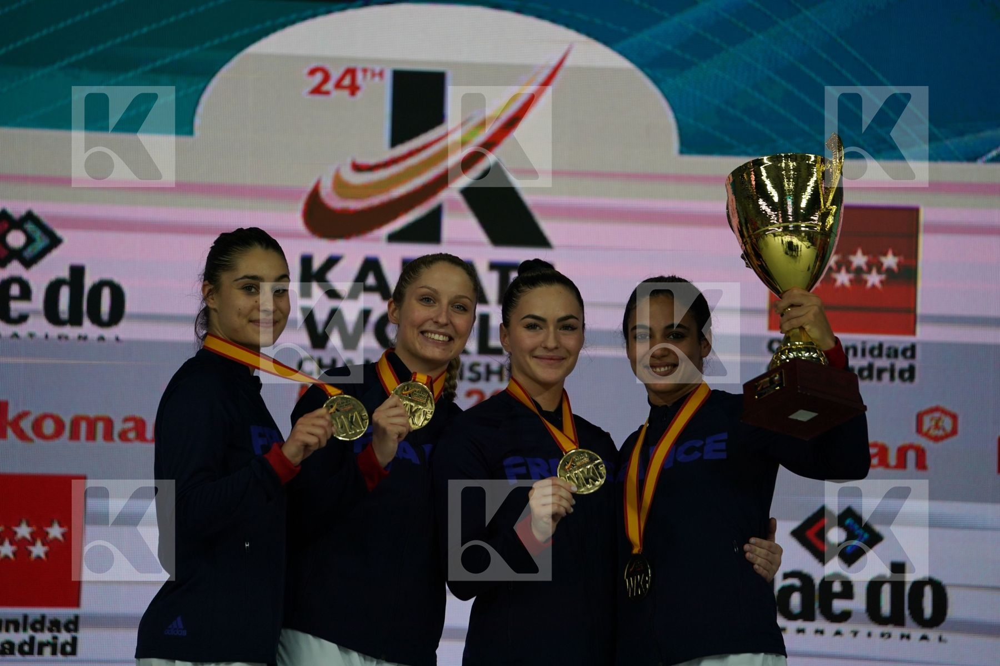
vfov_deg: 6.9
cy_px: 333
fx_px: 5555
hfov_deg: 10.3
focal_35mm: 200
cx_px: 500
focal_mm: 200
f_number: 2.8
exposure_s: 1/250
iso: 500
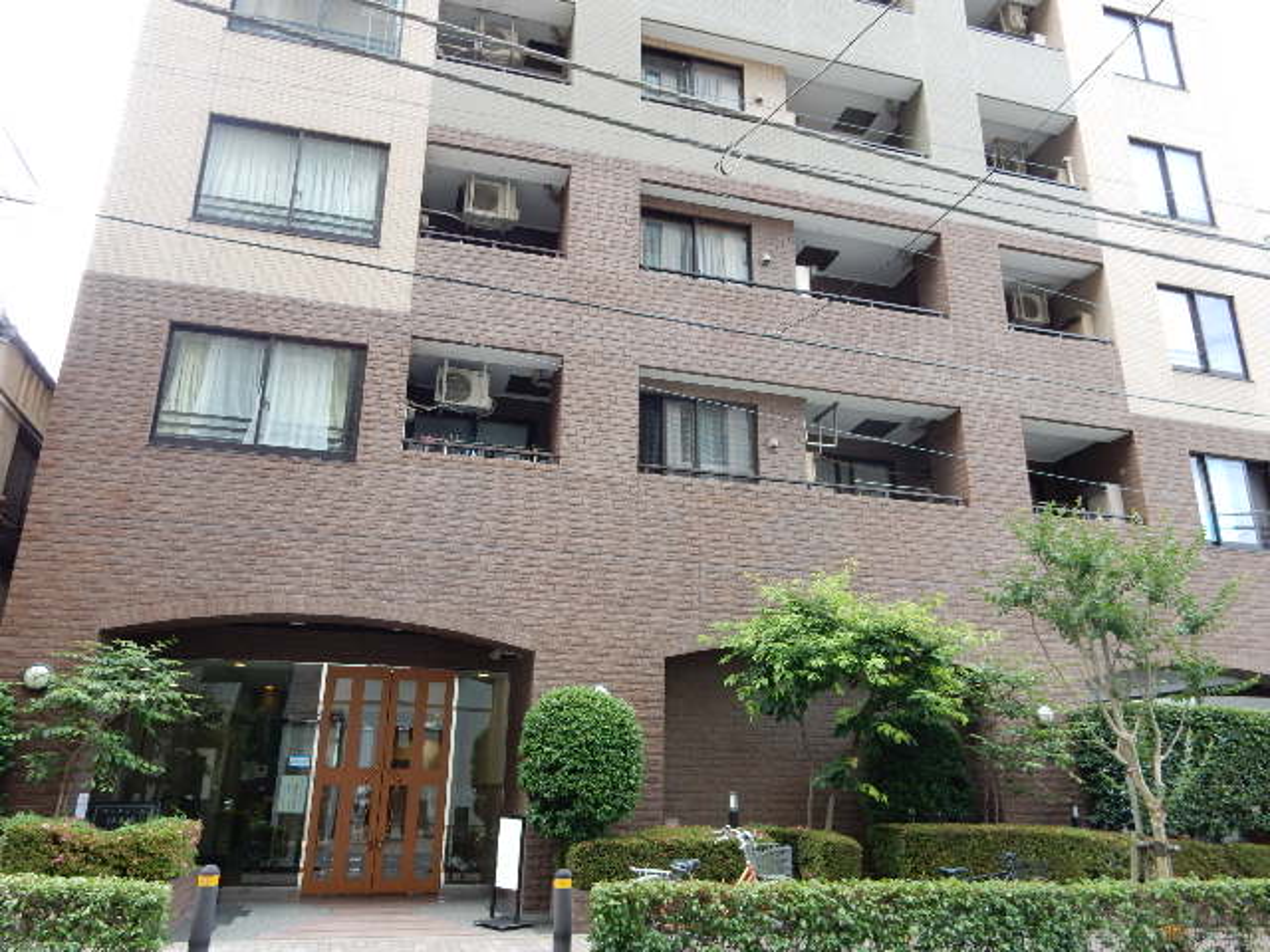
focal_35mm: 25
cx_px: 635
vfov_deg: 54.9
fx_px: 917
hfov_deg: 69.4
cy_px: 476
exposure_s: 1/60
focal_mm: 4.5
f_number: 3.7
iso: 125
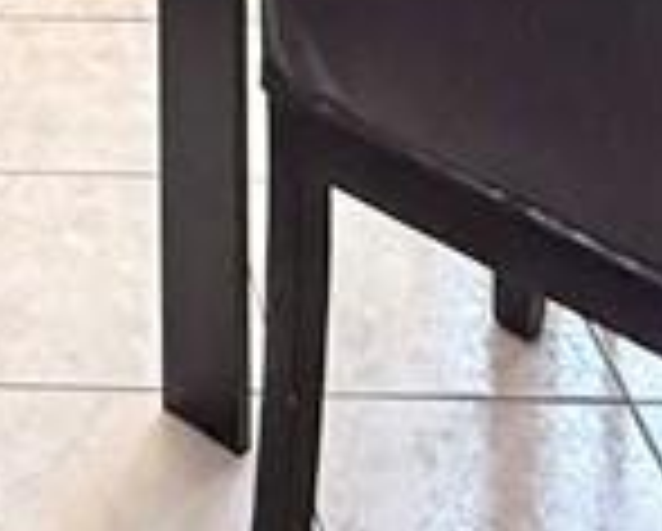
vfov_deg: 11.6
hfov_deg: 19.2
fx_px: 1864
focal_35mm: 95
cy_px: -932
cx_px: -104
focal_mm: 2.22
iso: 640
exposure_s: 1/120
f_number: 2.2
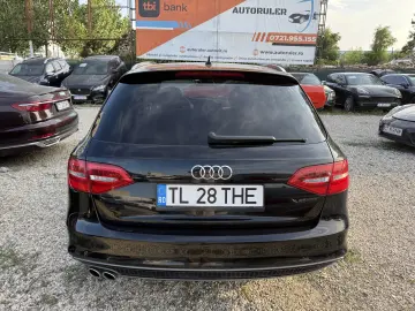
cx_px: 208
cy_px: 156
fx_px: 288
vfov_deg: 56.8
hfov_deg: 71.6
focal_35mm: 24
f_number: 1.78
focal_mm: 6.76
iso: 80
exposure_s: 1/622
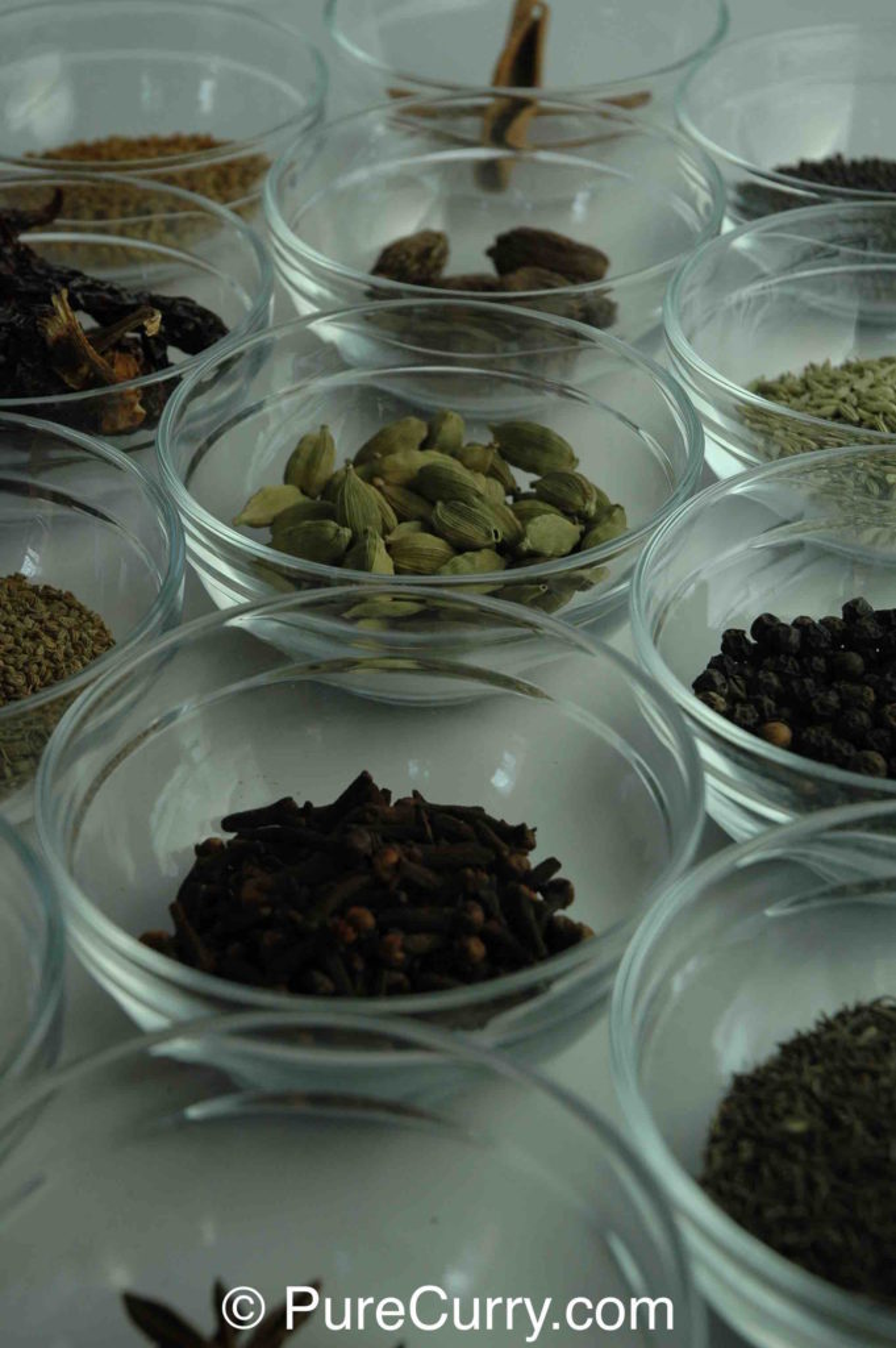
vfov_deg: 28.1
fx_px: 2692
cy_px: 674
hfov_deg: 18.9
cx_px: 448
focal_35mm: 72
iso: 400
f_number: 8
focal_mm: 48
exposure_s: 1/100
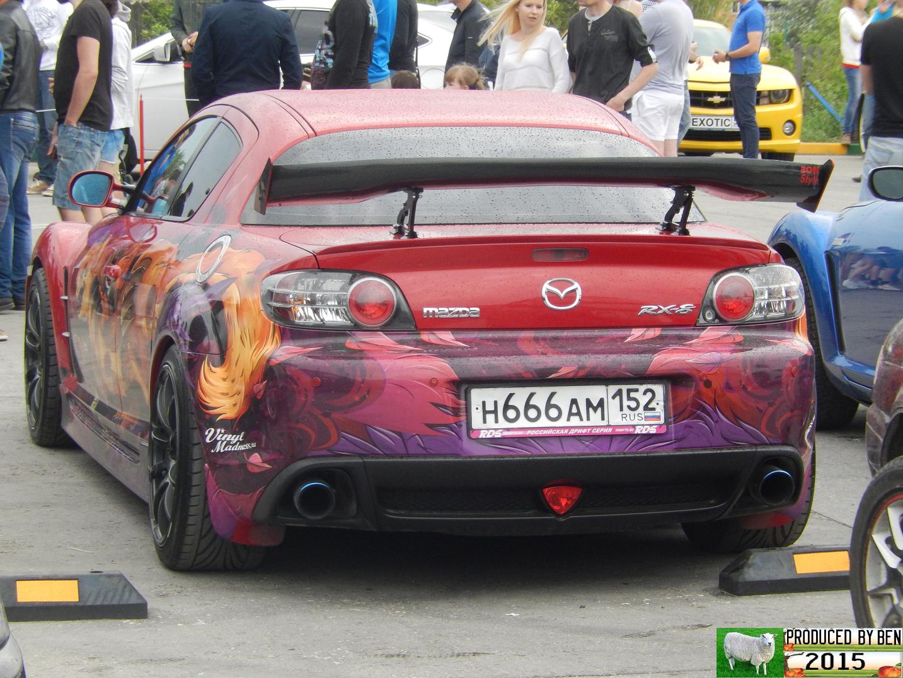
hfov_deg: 14.7
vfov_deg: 11.1
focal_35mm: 134
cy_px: 339
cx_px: 452
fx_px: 3496
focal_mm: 24.1
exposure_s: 1/160
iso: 400
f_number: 5.6
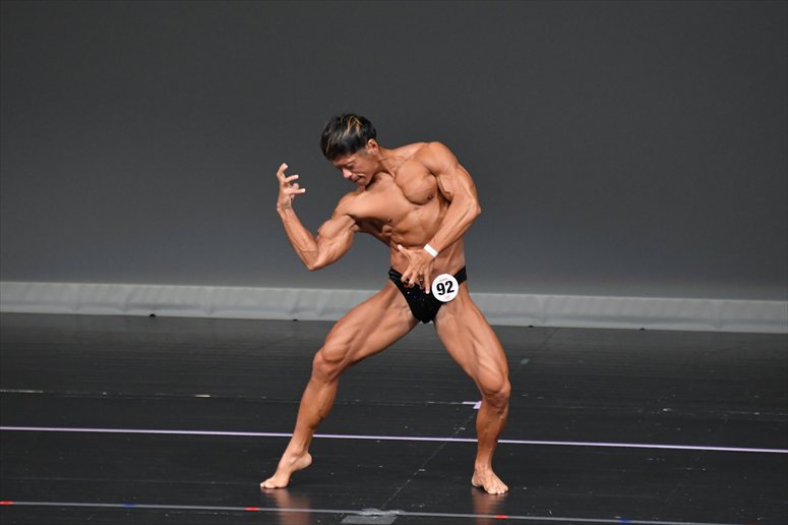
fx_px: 8204
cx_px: 394
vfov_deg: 3.7
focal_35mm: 375
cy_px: 262
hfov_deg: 5.5
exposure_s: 1/400
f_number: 5.6
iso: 4000
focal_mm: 250
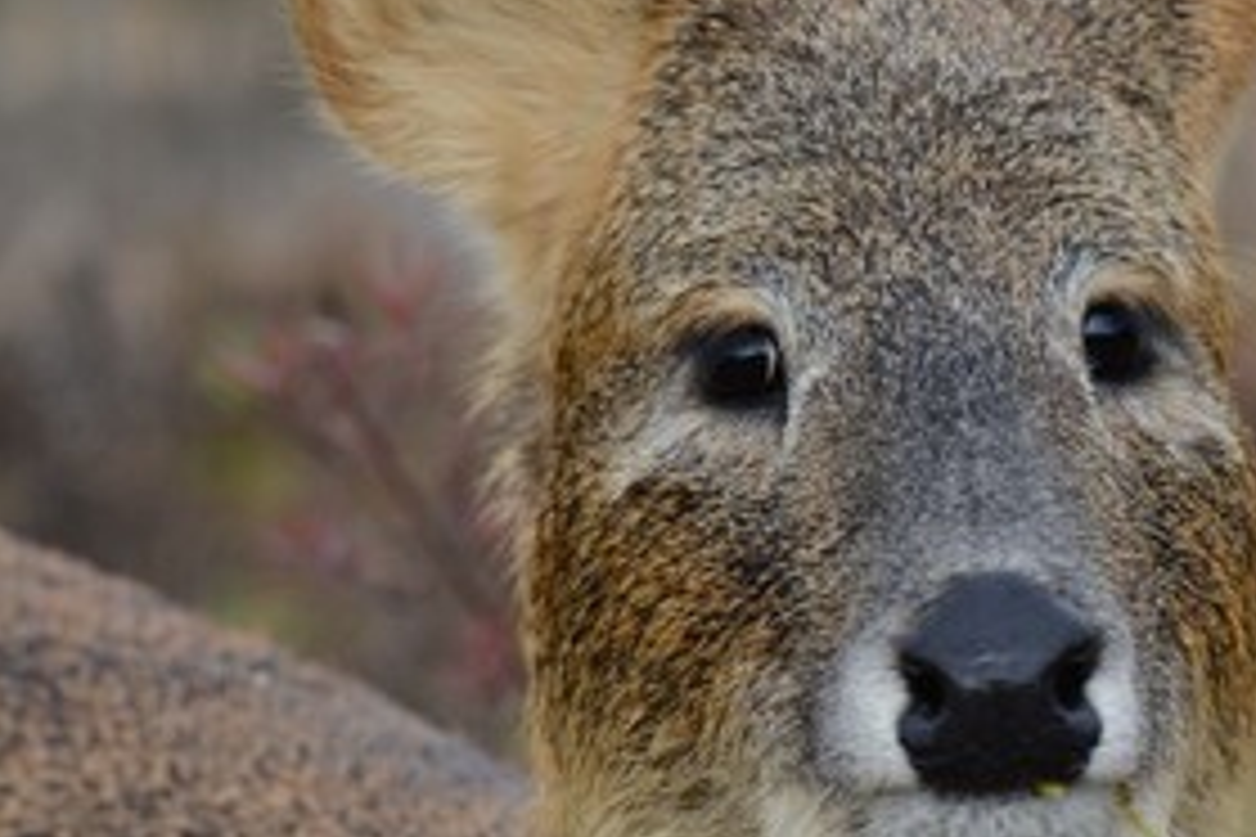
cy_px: 414
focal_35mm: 226
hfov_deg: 9.1
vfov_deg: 6.1
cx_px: 837
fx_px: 7884
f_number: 10
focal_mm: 105
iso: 100
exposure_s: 1/125
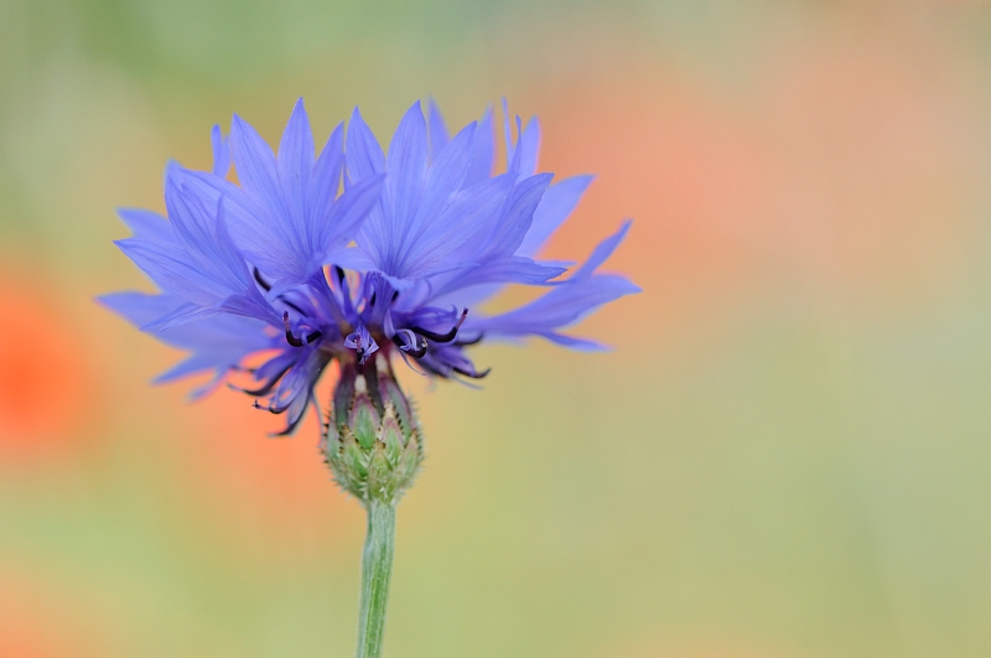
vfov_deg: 8.7
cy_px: 329
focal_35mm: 158
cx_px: 496
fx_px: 4329
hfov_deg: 13.1
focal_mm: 105
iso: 200
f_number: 5.6
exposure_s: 1/320
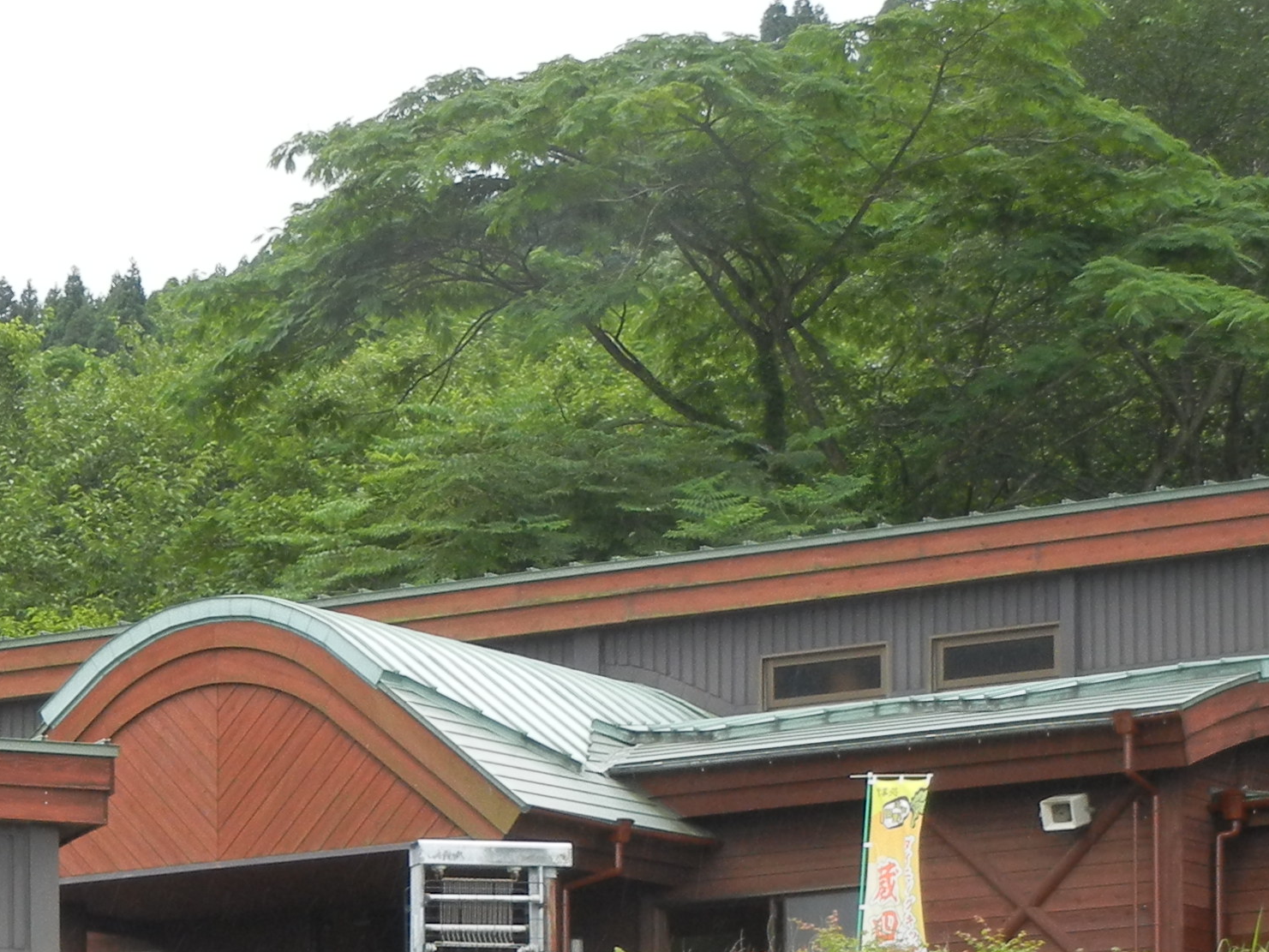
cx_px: -182
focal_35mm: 208
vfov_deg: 7.1
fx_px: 7626
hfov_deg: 9.4
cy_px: 1162
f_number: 4.3
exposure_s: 1/88.1
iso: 160
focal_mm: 13.9
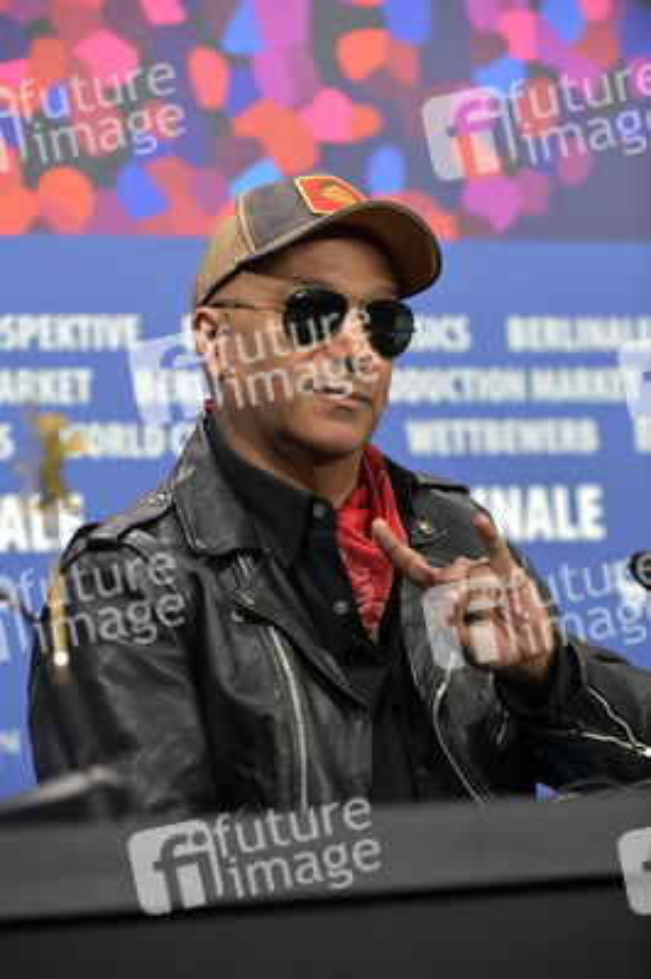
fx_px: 3804
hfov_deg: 9.8
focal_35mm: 140
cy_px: 490
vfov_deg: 14.7
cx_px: 326
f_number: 5.6
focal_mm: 140
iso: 2000
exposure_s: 1/250
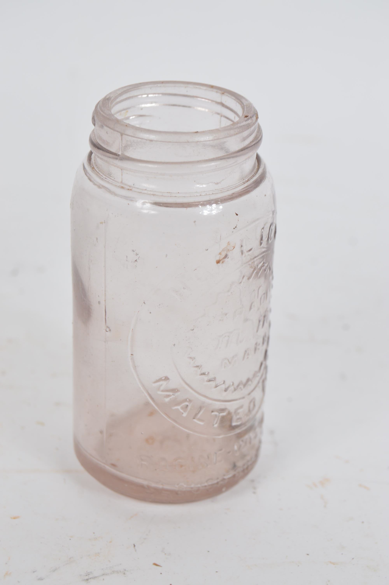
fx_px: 1340
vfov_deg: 24.6
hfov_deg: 16.5
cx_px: 194
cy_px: 292
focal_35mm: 82
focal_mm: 55
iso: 100
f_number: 9
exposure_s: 1/80
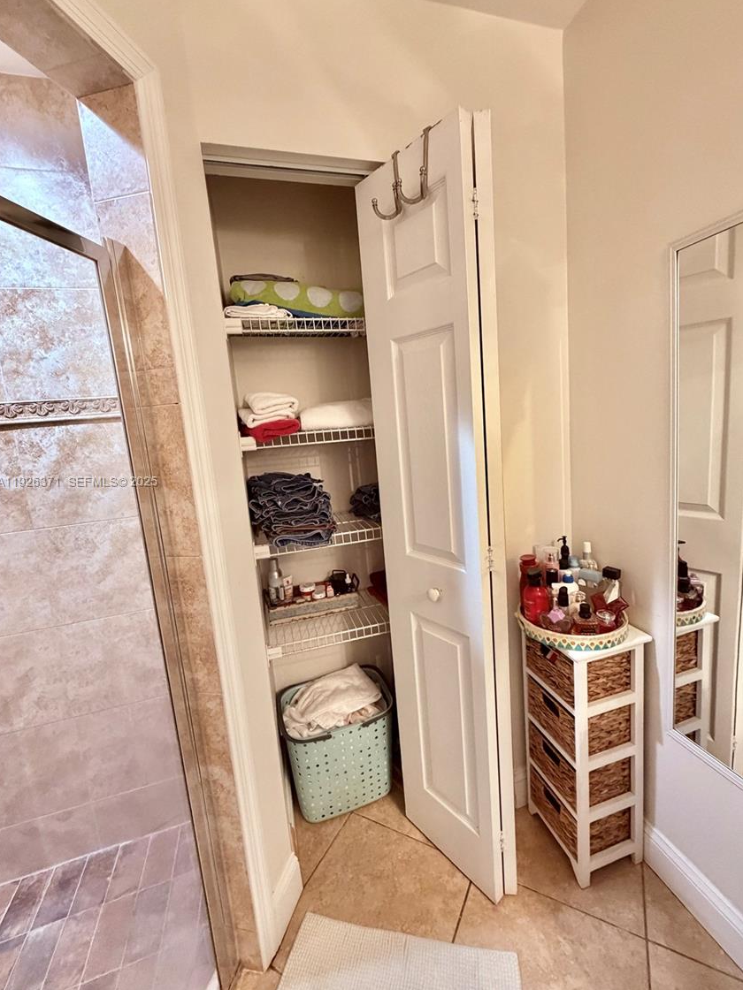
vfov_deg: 98.2
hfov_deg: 81.7
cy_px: 483
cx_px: 392
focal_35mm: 15
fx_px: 429
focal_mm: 2.22
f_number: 2.2
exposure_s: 1/60
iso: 500
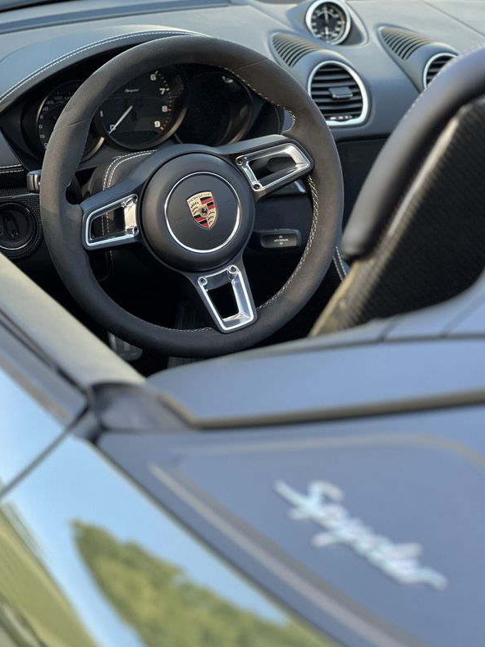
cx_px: 260
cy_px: 360
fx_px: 1868
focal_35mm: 100
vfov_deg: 19.6
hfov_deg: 14.8
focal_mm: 9
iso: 250
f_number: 2.8
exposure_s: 1/82
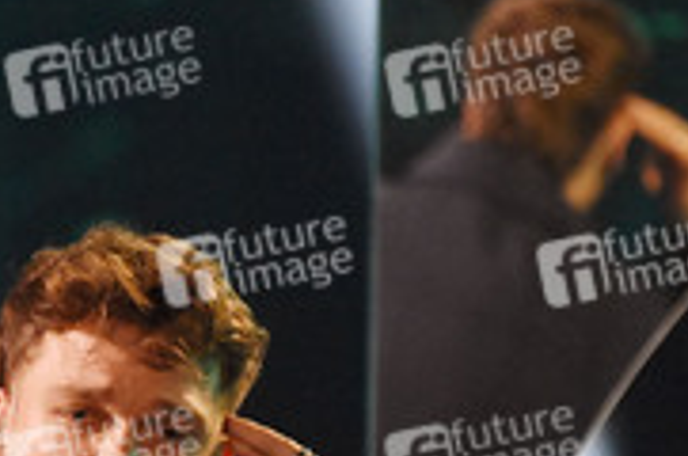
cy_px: 547
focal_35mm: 1199
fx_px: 22874
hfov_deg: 1.7
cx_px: 154
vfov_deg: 1.1
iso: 12800
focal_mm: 480
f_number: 5.6
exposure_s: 1/400
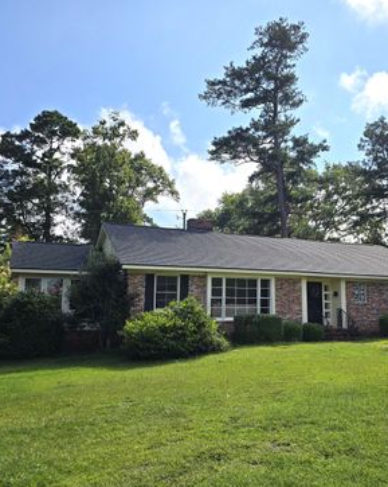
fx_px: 446
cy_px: 249
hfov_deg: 46.6
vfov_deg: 57.2
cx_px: 243
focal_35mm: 31
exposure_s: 1/1606
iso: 12
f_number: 1.7
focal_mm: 6.3
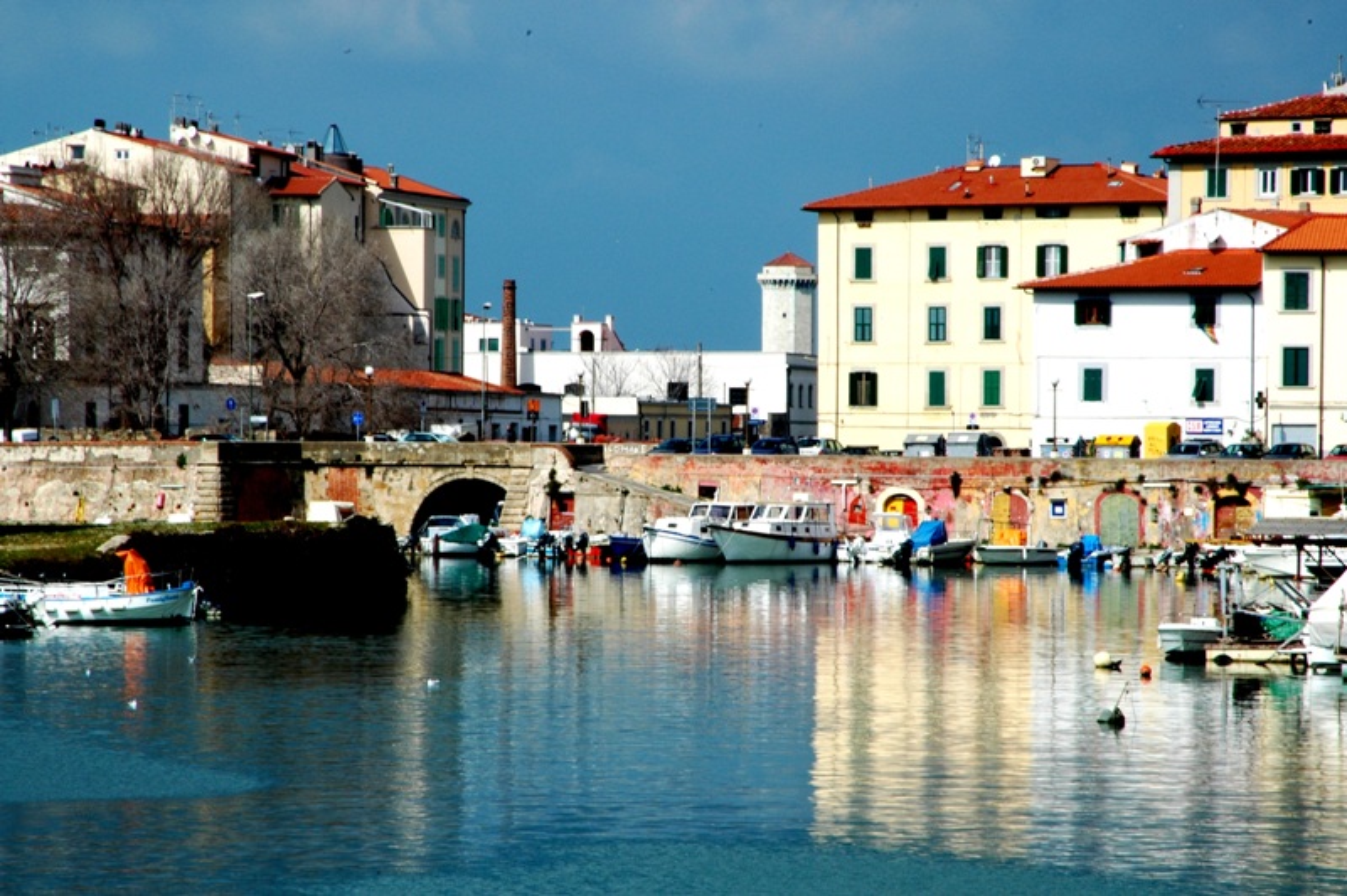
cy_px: 448
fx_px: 6729
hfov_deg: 11.4
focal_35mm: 180
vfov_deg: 7.6
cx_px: 674
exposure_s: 1/60
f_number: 32
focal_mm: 120
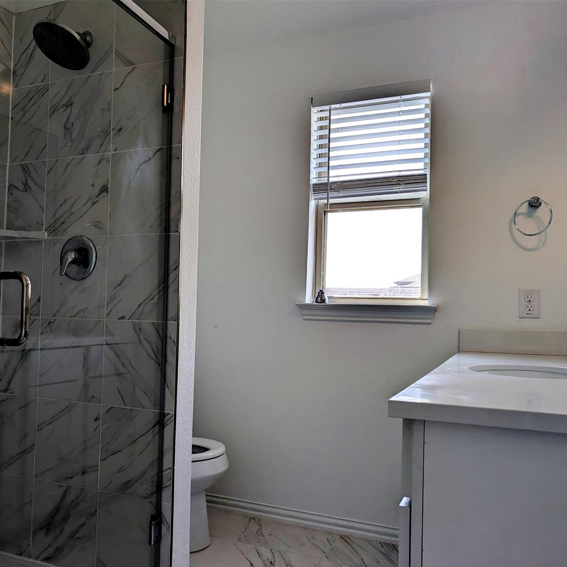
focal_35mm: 29
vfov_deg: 55.6
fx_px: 537
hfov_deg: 55.5
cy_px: 291
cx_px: 257
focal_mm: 6.9
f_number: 1.68
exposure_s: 1/218
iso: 26
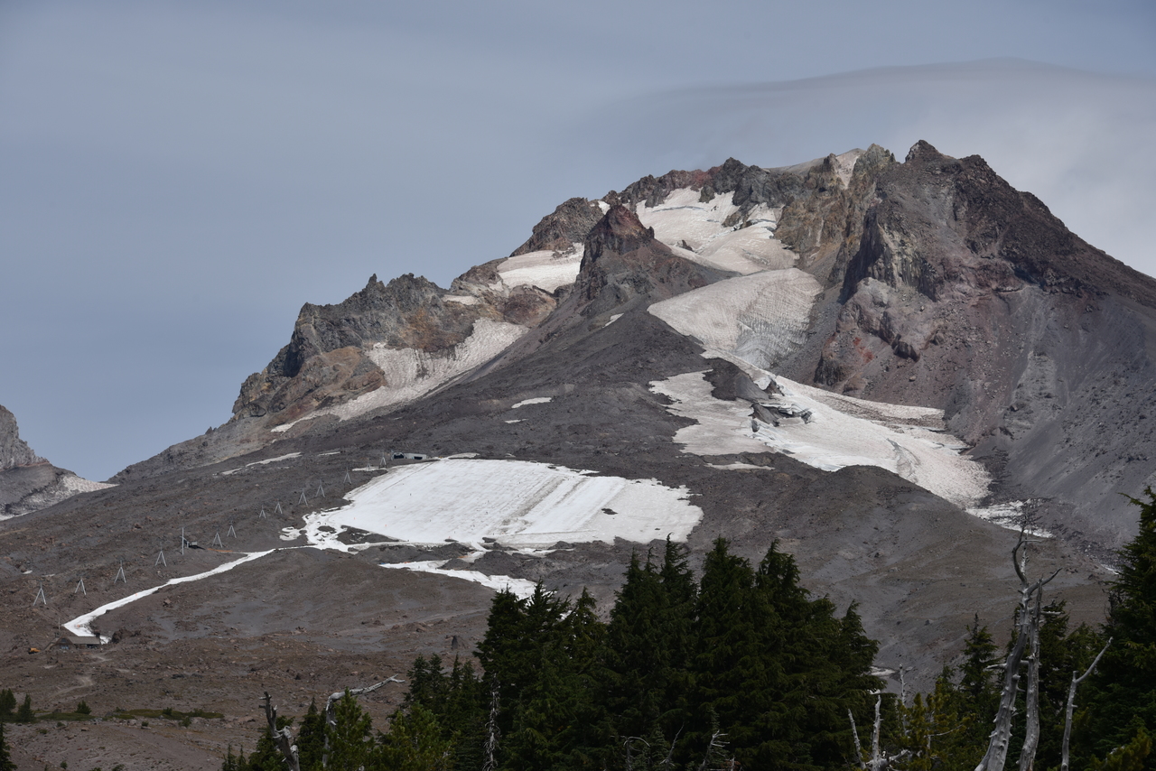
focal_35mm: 116
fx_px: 3725
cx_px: 578
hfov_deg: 17.6
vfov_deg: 11.8
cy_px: 386
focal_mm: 116
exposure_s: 1/500
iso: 100
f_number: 11
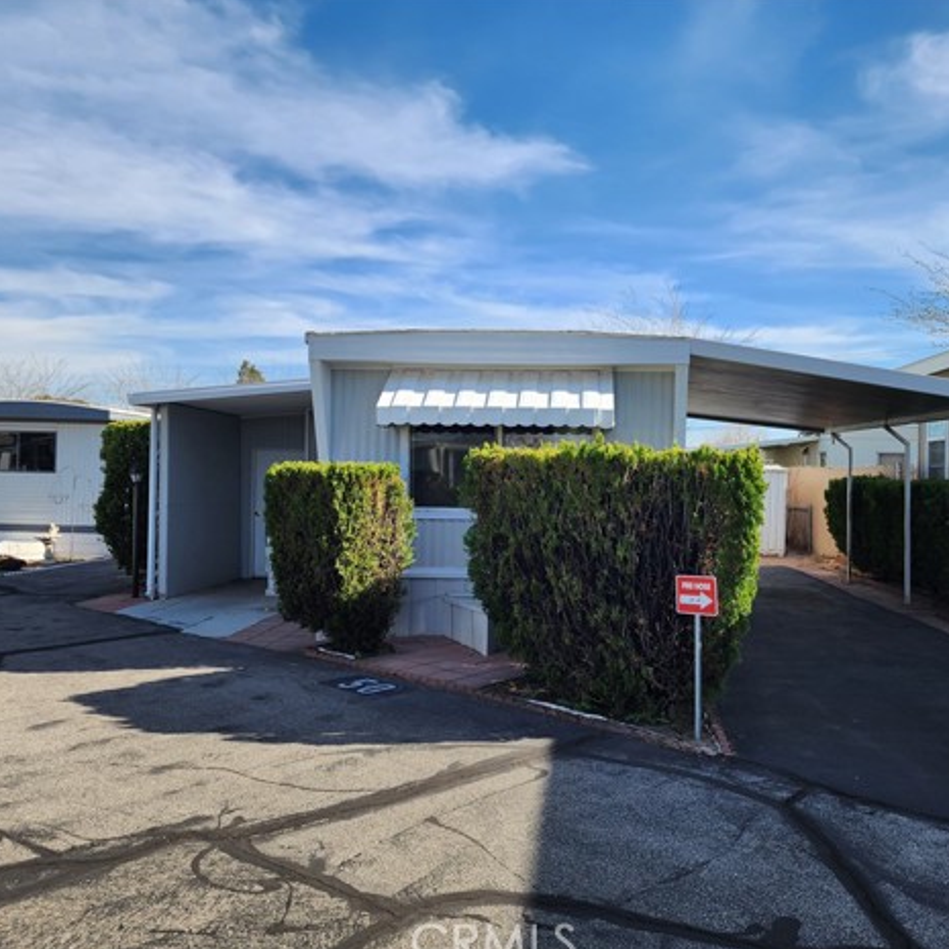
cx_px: 543
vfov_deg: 57.3
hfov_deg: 57.1
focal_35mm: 28
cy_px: 482
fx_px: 868
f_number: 1.8
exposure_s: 1/577
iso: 12
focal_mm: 6.4
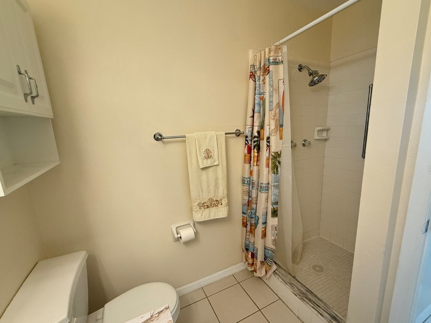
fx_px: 199
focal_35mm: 16
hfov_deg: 94.4
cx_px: 228
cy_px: 170
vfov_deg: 78.0
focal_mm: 2.22
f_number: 2.2
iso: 200
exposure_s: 1/60
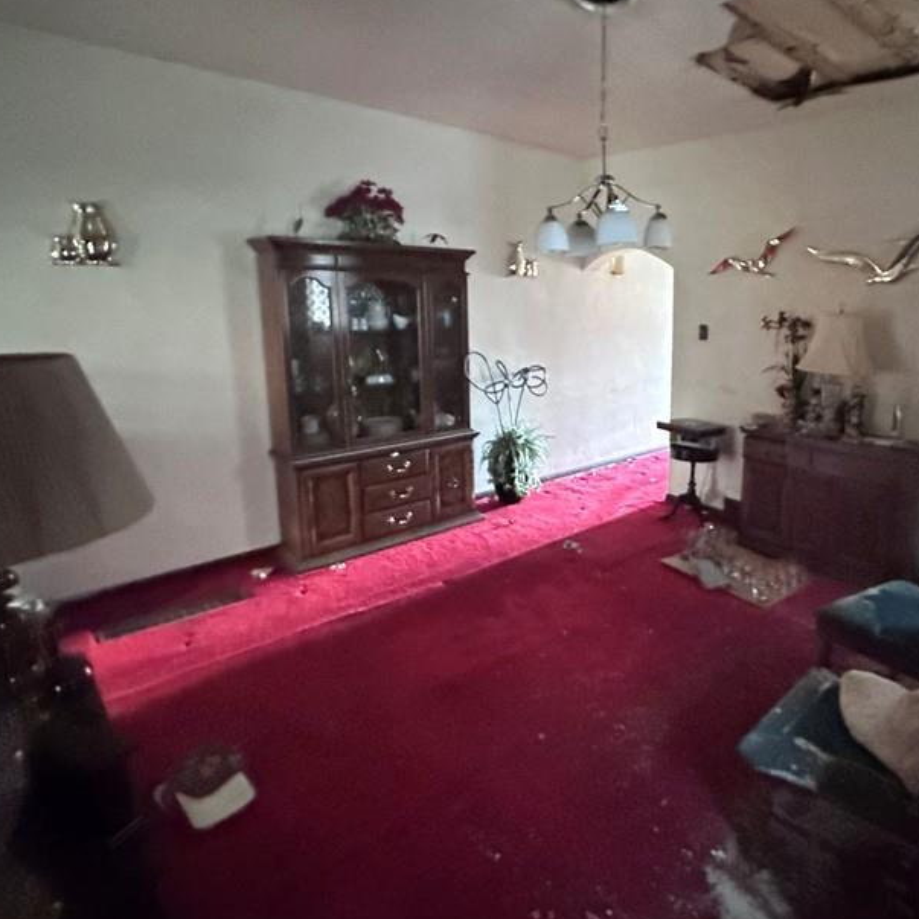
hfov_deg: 70.7
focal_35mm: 21
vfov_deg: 71.9
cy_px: 404
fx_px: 631
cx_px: 588
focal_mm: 2.22
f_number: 2.2
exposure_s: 1/15
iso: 3200
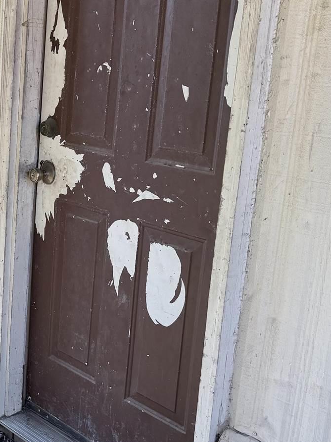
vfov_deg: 31.1
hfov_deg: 21.9
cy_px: 267
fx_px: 790
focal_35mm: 62
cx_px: -68
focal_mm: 6.76
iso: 80
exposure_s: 1/654
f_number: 1.78
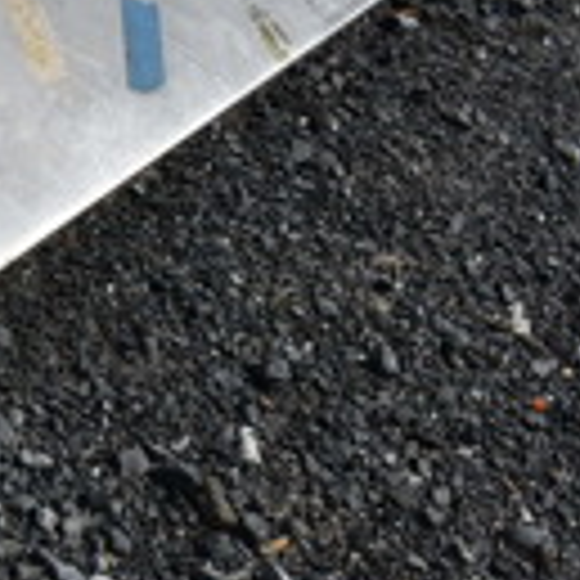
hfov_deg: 13.3
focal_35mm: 109
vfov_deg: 15.8
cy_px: 486
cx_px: -656
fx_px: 2066
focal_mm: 18
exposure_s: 1/640
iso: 100
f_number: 13
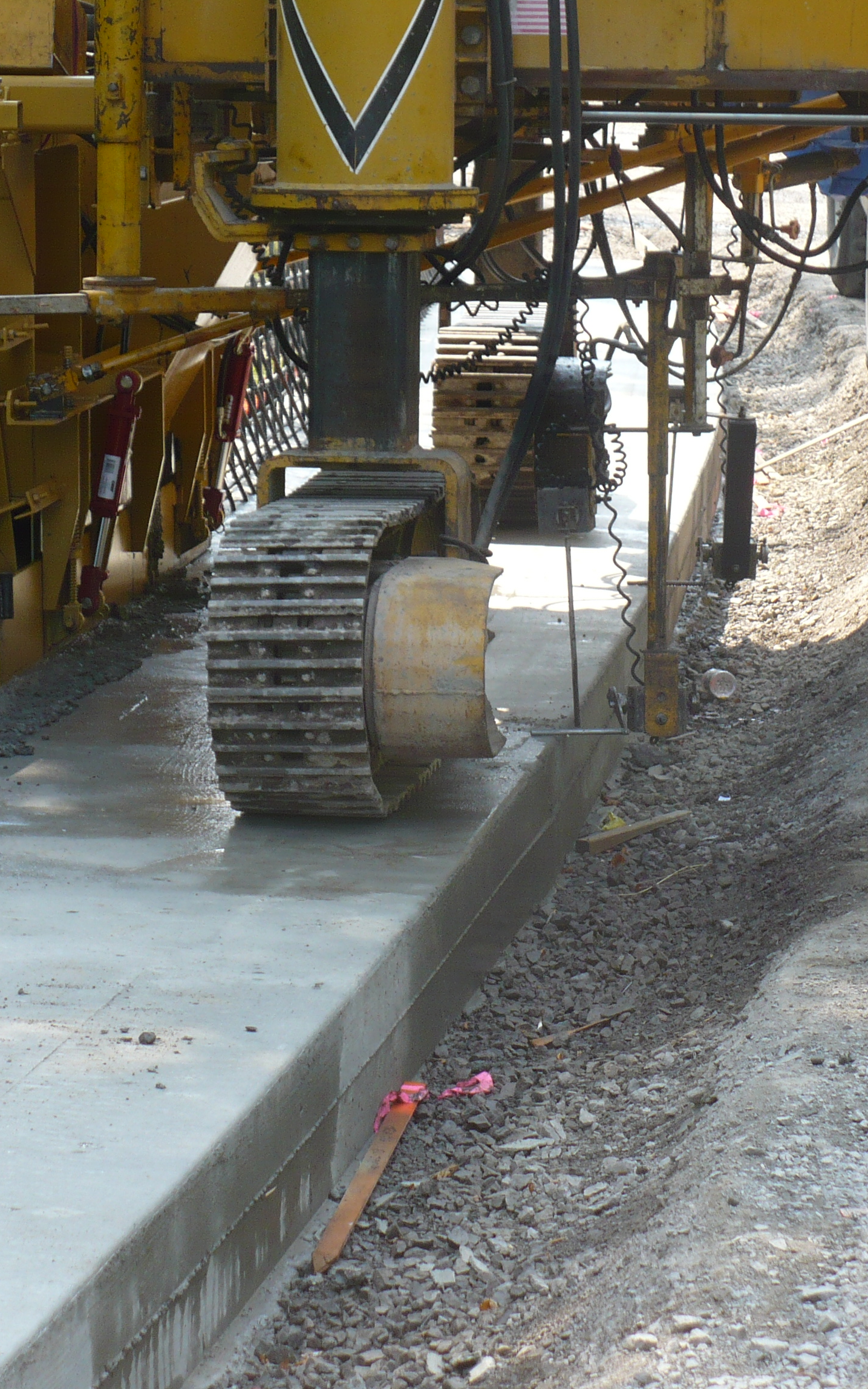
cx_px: 592
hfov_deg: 9.4
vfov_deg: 15.0
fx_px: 5261
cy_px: 693
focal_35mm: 139
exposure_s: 1/200
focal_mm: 16.1
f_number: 3.5
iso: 100
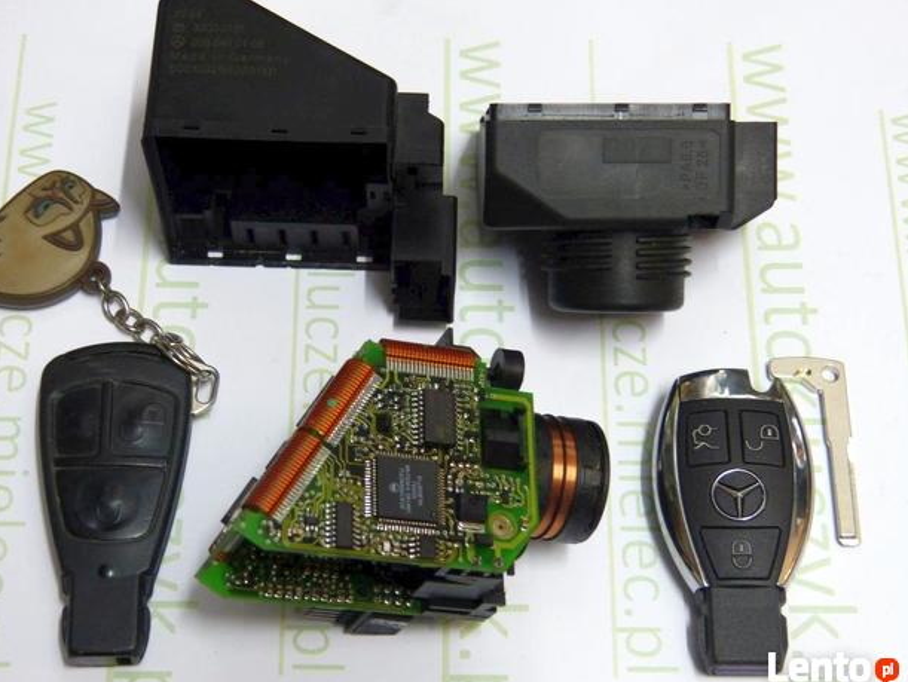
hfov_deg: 28.9
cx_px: 429
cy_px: 336
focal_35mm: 67
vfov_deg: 22.0
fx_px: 1758
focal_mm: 11.3
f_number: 3.3
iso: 400
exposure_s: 1/25
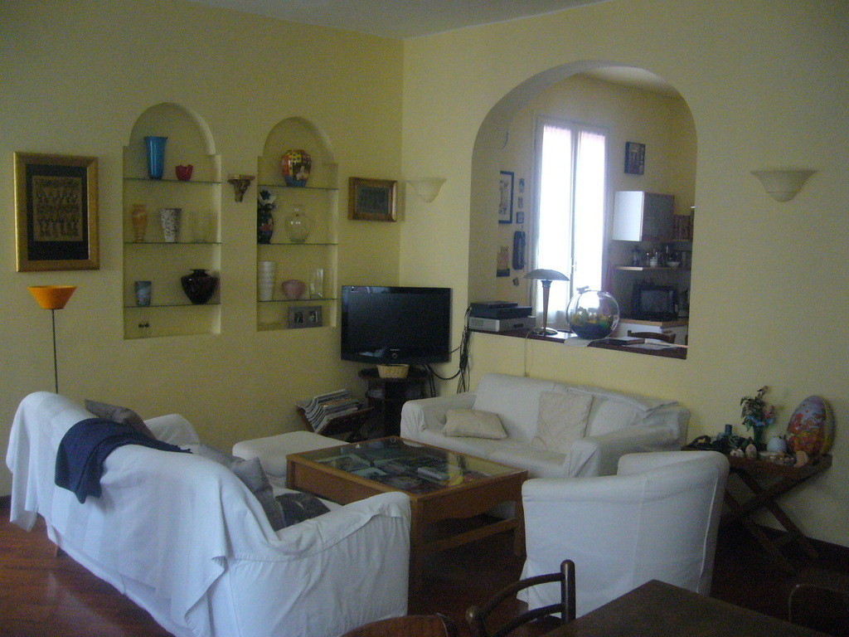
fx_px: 858
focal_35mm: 35
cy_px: 318
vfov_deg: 40.7
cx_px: 424
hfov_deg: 52.6
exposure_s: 1/25
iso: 400
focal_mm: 5.8
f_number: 2.8
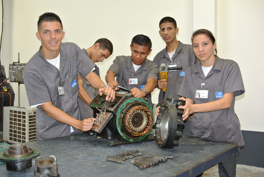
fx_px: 242
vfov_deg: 40.1
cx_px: 132
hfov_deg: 57.2
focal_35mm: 33
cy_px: 88
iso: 400
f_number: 3.8
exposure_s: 1/60
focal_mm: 12.5
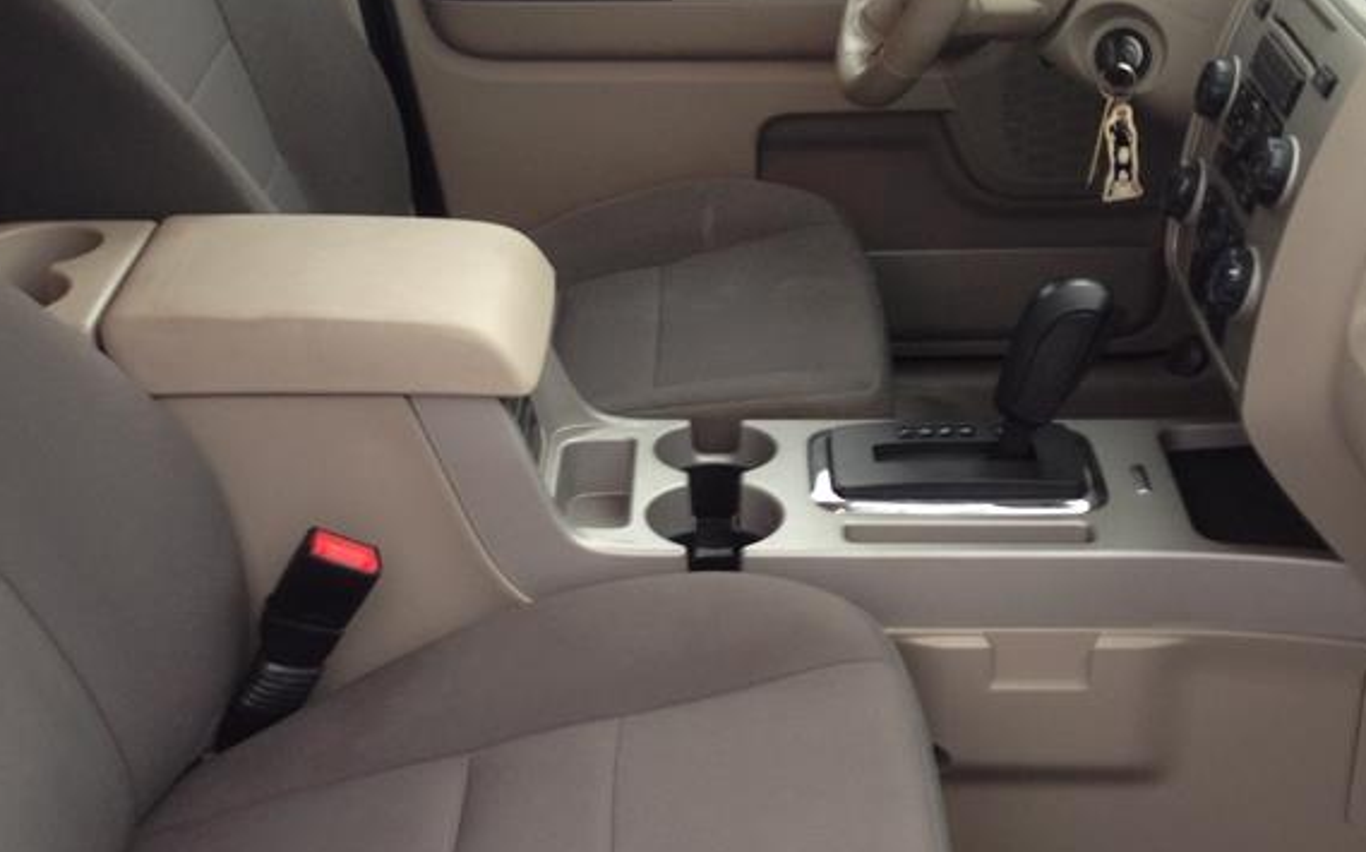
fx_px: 2344
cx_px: 691
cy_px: 401
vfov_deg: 20.6
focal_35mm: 63
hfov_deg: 32.5
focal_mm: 4.13
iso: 50
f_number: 2.4
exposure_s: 1/20
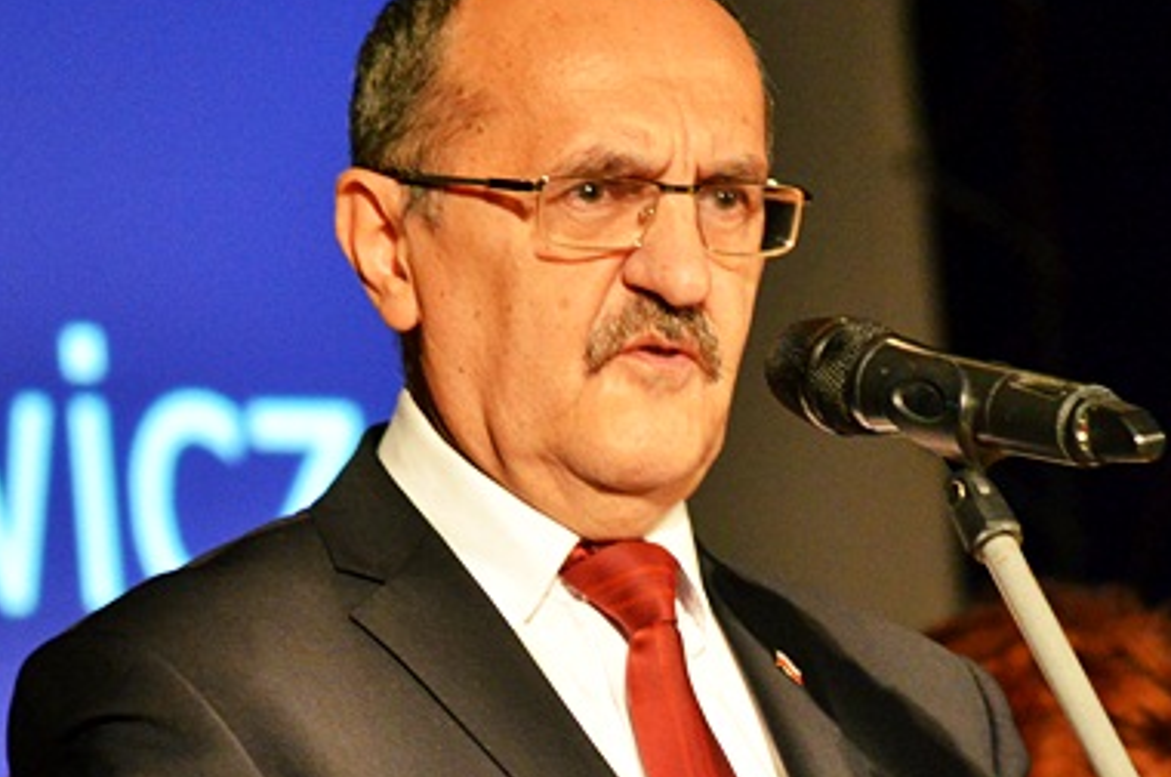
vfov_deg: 3.2
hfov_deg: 4.8
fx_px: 13835
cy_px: 626
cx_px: 786
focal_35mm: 426
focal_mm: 135
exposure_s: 1/30
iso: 2000
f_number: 5
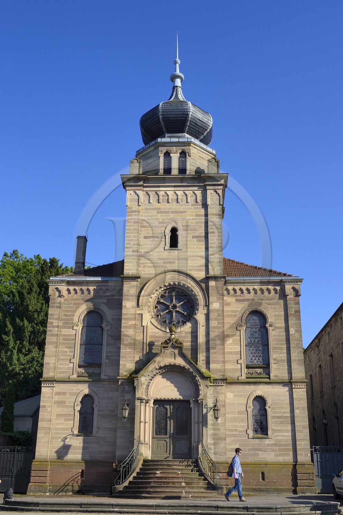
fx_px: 543
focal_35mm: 38
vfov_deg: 50.7
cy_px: 258
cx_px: 172
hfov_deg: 35.0
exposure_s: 1/320
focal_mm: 38
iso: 200
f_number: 9
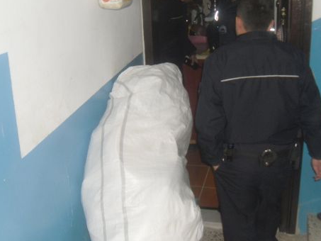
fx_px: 445
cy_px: 99
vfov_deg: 30.2
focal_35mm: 48
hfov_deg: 39.6
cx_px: 167
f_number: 2.8
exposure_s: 1/45
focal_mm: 6
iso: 100
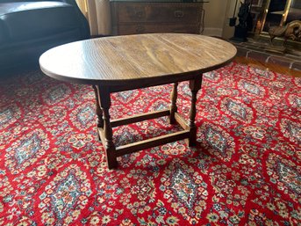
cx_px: 150
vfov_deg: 53.0
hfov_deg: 67.3
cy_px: 113
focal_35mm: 26
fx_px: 226
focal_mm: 5.7
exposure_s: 1/60
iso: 125
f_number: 1.5
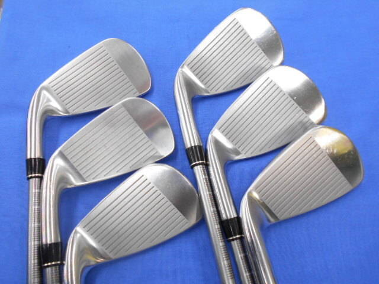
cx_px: 190
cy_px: 142
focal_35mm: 26
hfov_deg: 67.3
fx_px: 285
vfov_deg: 53.1
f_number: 3.2
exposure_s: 1/30
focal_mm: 4.6
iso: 180
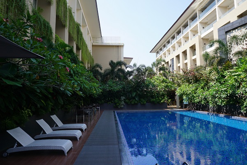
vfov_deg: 53.1
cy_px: 82
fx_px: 165
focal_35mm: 24
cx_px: 124
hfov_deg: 73.7
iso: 100
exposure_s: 1/100
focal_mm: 16
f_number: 9
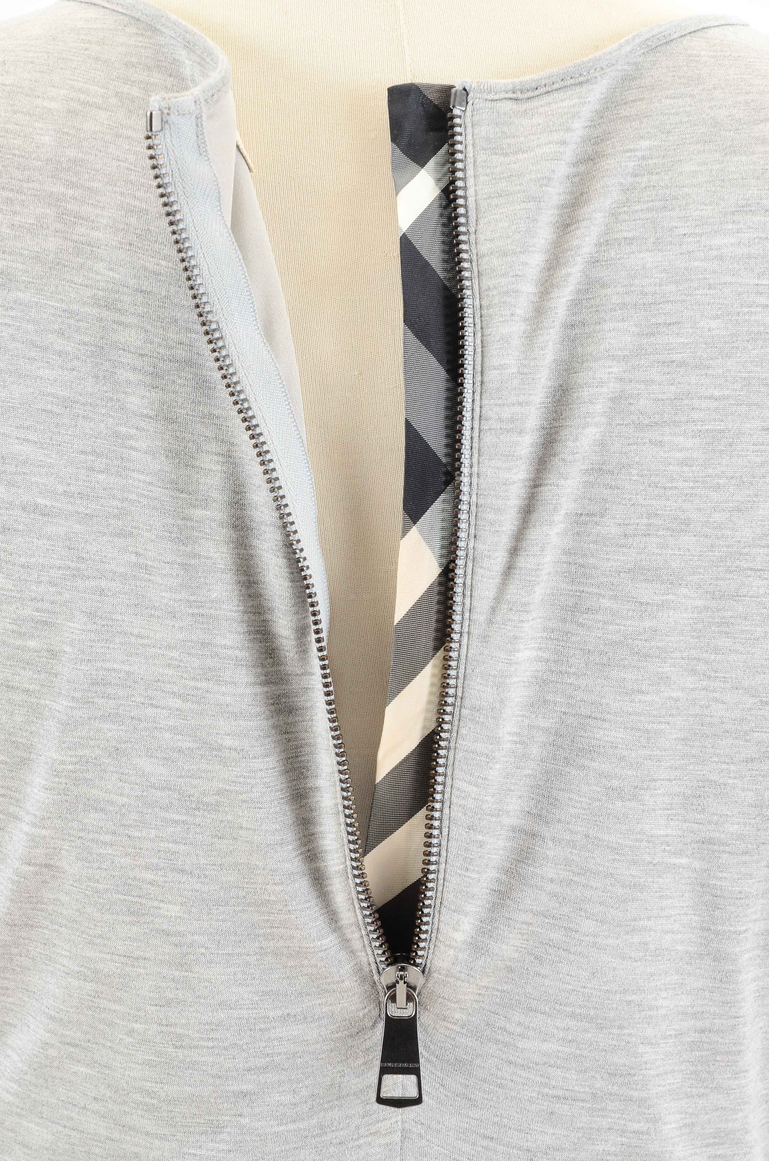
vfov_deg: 14.0
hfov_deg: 9.3
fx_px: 4731
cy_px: 580
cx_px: 384
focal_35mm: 147
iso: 400
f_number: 10
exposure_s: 1/60
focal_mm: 98
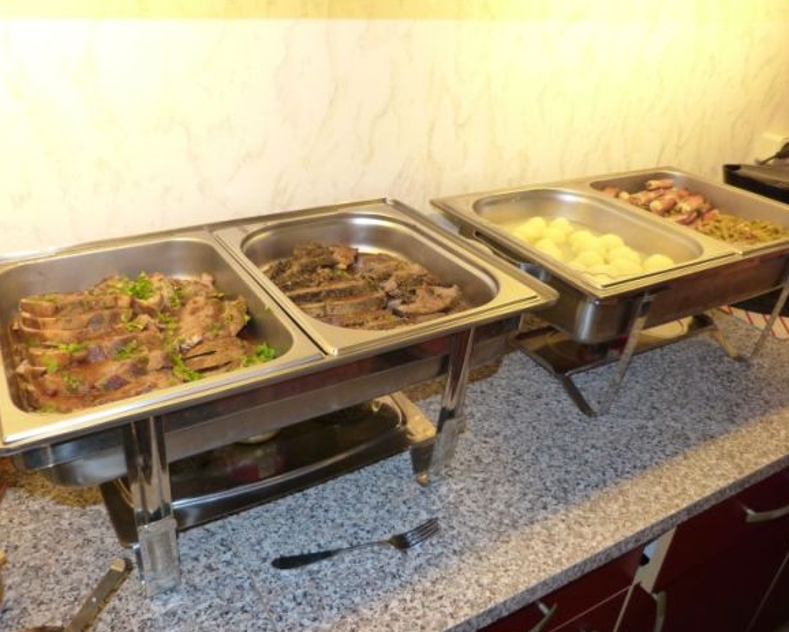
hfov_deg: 64.0
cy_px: 313
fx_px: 631
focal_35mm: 27
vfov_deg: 53.2
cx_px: 367
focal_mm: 4.5
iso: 200
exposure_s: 1/60
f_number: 2.8
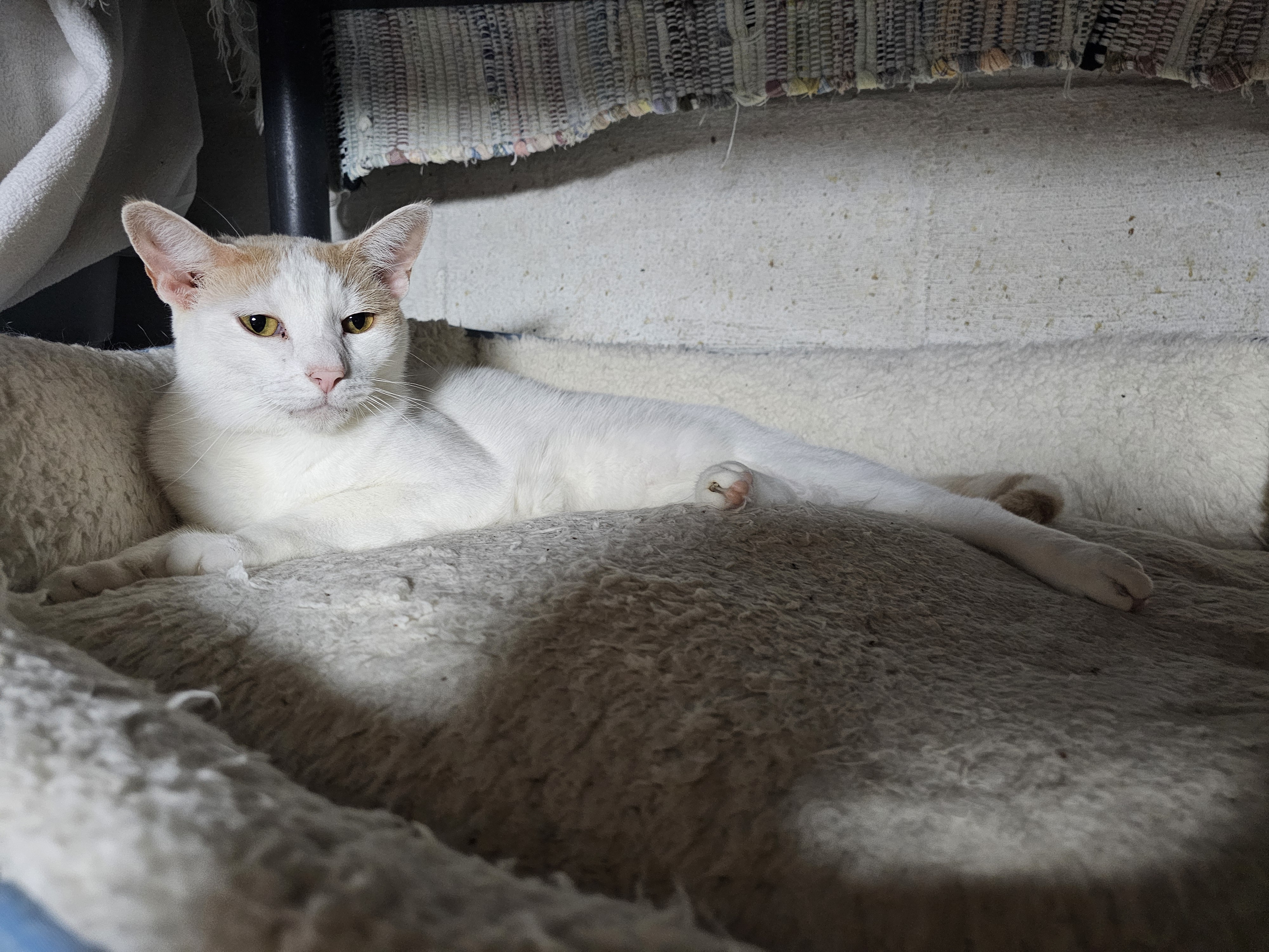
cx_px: 634
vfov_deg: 58.9
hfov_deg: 73.9
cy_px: 476
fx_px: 843
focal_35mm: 23
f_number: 1.7
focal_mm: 6.3
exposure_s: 1/30
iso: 640
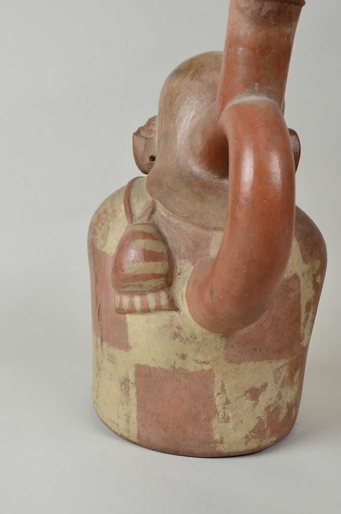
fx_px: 556
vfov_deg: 49.4
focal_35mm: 39
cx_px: 189
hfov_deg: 34.1
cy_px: 213
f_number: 10
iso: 1600
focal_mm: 22
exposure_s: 1/160
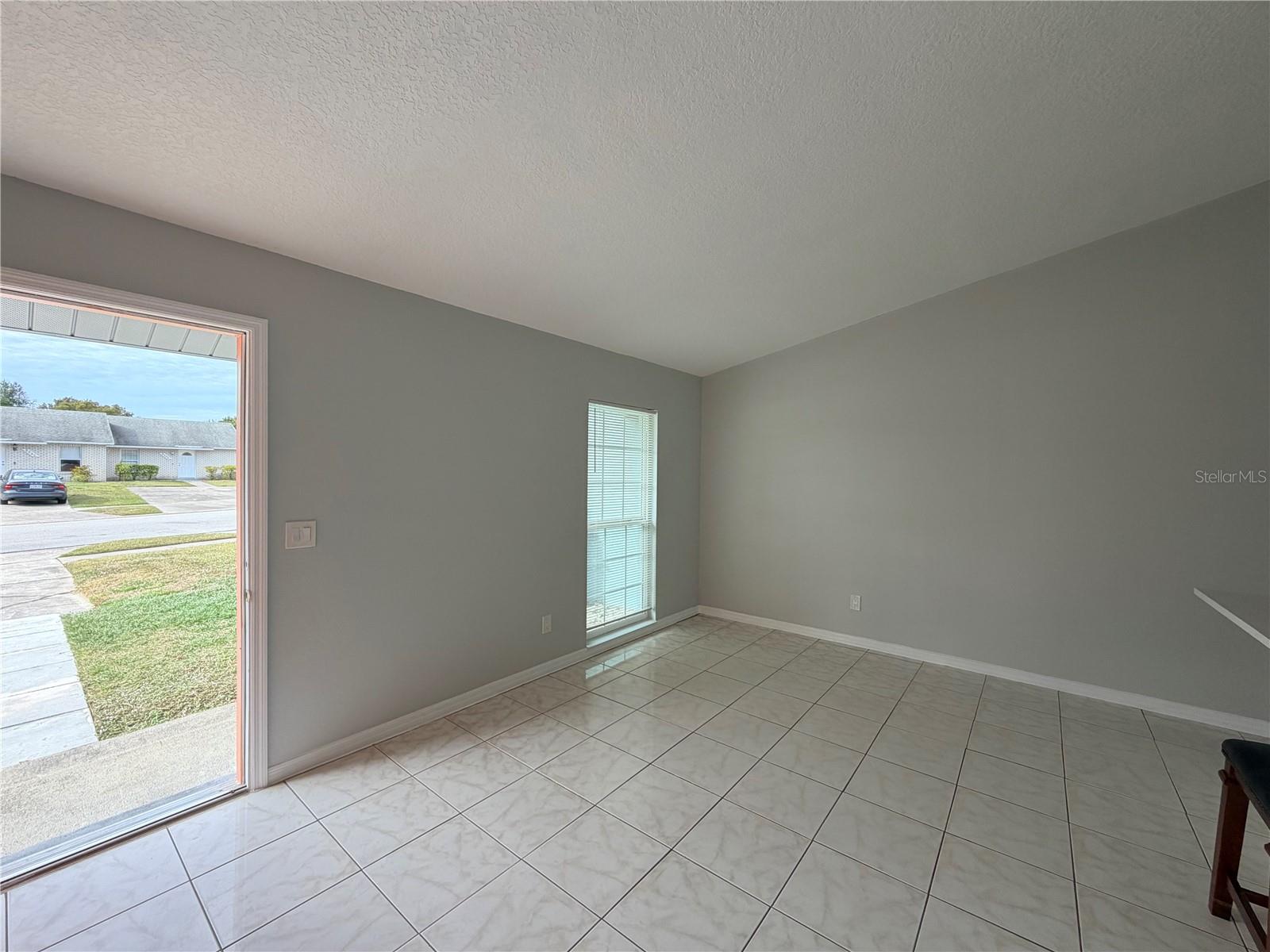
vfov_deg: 85.7
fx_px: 514
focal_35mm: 14
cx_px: 635
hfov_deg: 102.1
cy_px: 476
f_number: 2.2
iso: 50
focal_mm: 2.22
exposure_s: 1/221
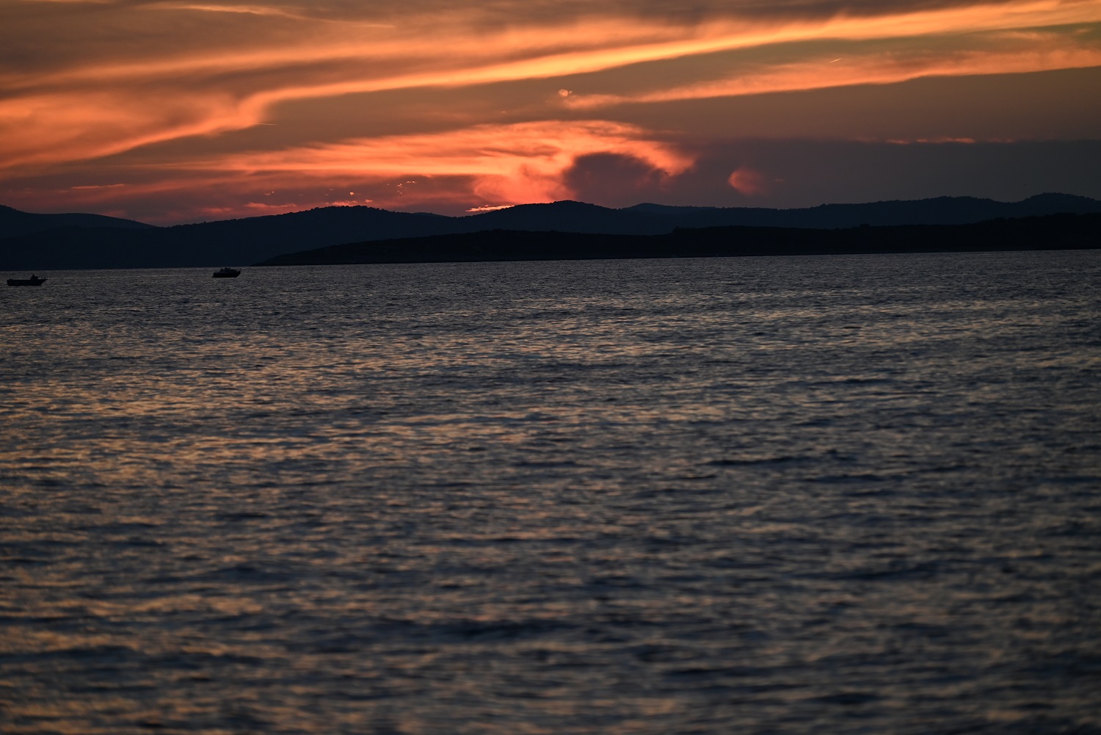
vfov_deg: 7.6
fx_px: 5506
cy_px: 368
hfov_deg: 11.4
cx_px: 550
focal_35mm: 180
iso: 400
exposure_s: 1/800
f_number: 5
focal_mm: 180
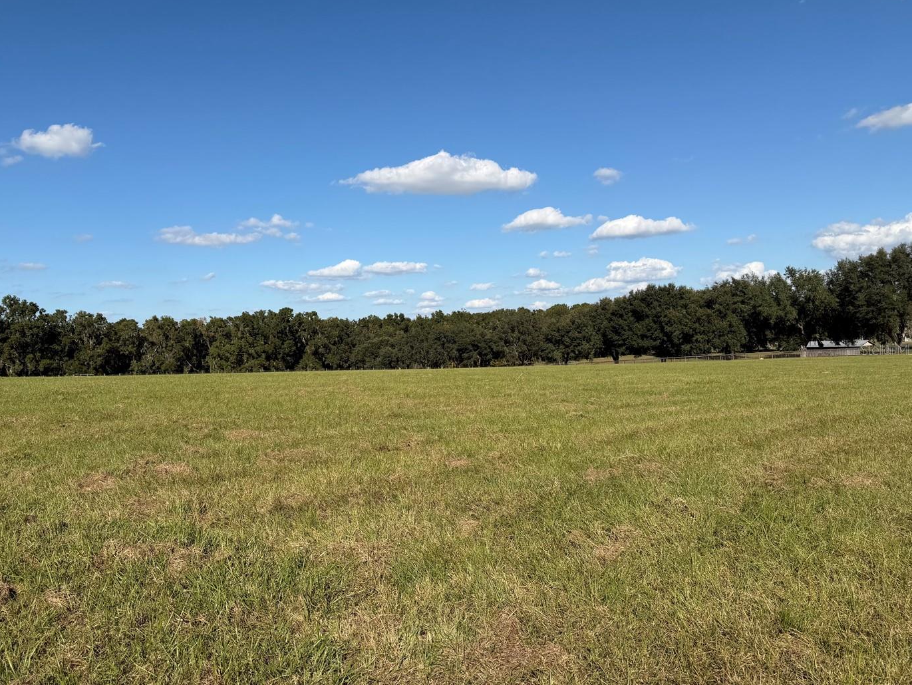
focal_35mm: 28
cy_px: 349
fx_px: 738
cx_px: 391
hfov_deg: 63.1
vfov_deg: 49.8
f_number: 1.78
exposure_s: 1/6711
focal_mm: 6.76
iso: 80
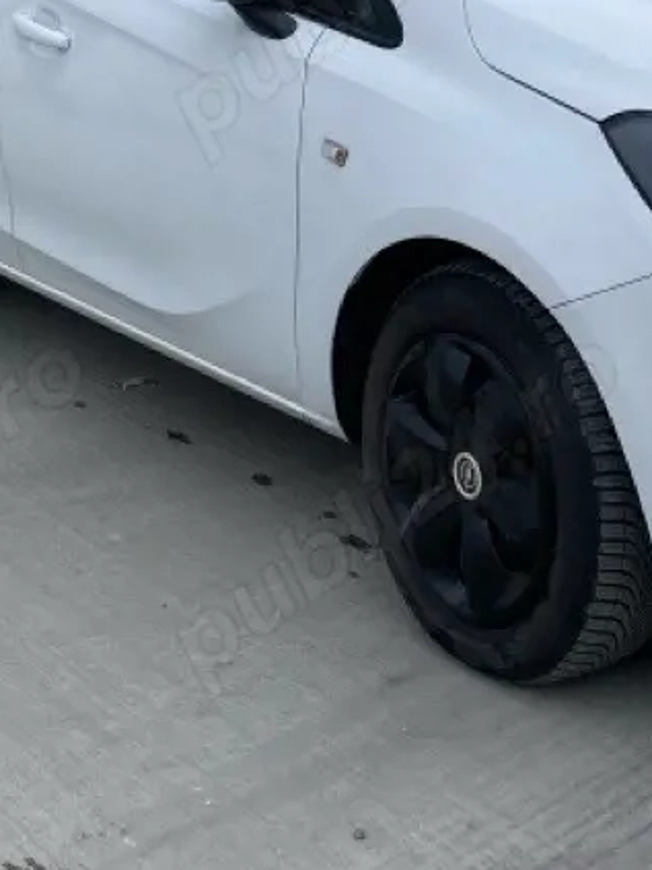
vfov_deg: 23.1
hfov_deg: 17.8
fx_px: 2060
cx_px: 531
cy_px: 56
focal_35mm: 82
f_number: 1.8
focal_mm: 4.25
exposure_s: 1/747
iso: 32
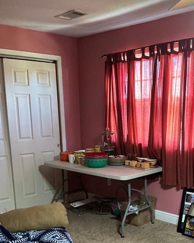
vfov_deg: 42.7
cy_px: 176
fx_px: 301
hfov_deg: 35.3
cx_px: 130
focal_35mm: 42
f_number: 1.8
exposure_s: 1/40
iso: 250
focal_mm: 3
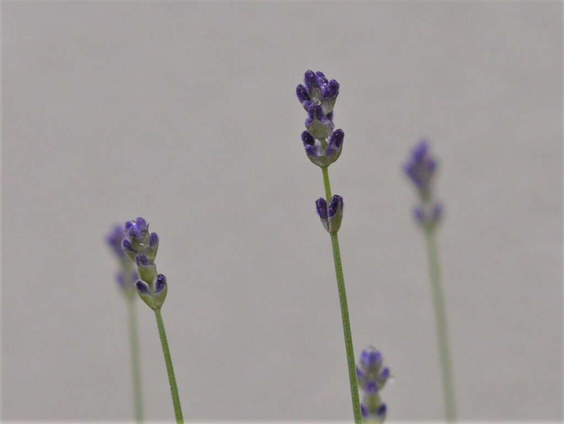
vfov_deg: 8.2
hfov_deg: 10.9
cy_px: 212
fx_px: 2967
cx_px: 282
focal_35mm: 182
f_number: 5.3
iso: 400
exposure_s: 1/1600
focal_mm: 91
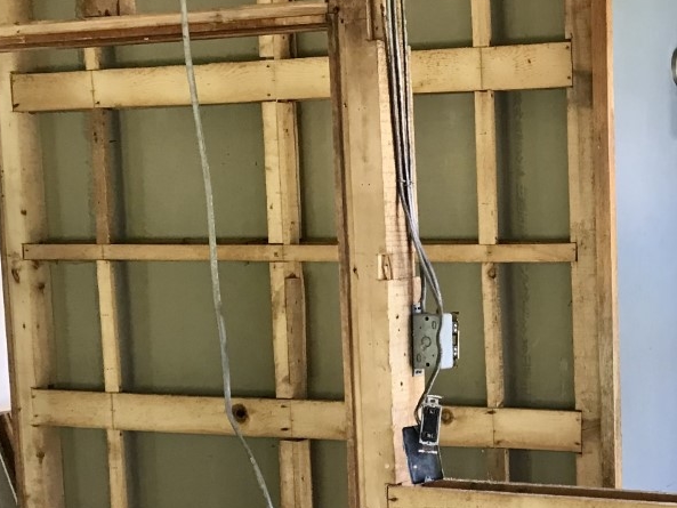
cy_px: 353
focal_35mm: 68
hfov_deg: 26.5
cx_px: 732
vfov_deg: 21.5
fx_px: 1330
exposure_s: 1/30
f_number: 1.8
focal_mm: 4
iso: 32
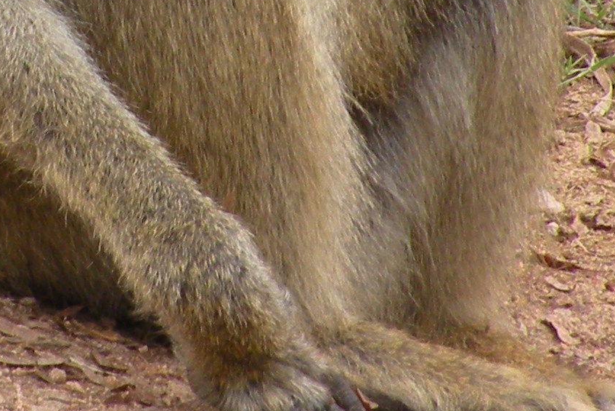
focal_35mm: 694
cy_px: -331
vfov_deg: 2.0
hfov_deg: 3.0
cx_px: 113
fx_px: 11857
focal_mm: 27.4
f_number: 5
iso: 64
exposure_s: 1/175
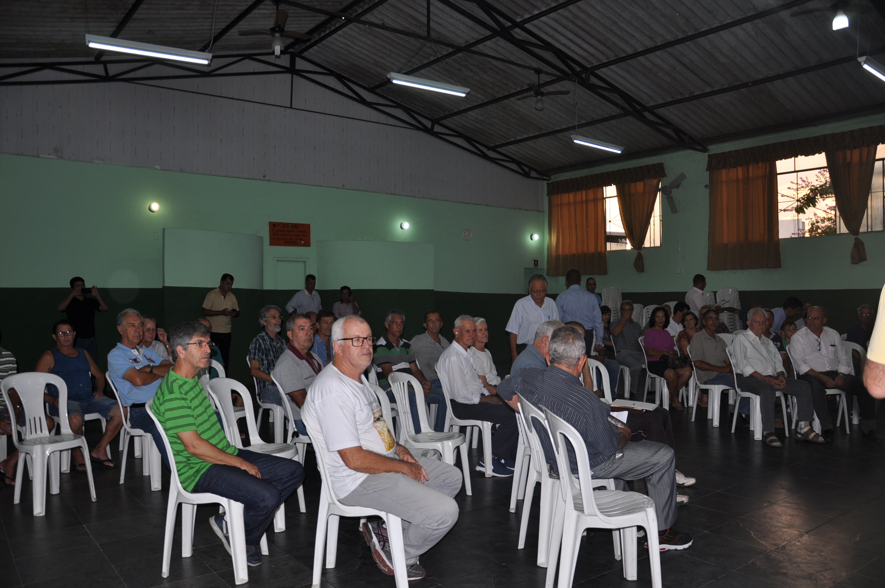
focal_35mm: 27
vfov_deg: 47.8
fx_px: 663
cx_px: 442
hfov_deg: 67.4
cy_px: 294
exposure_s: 1/60
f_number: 3.5
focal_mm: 18
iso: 200
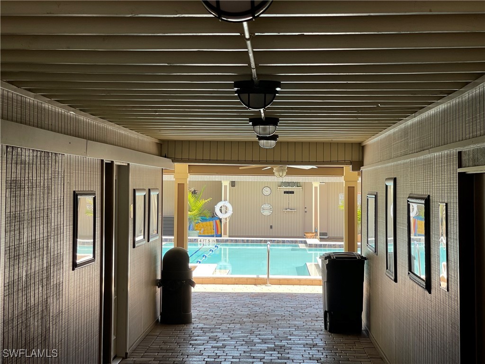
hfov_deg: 30.3
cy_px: 182
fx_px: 897
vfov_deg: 22.9
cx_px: 242
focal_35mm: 64
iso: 20
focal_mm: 7.5
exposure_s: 1/153
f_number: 2.2
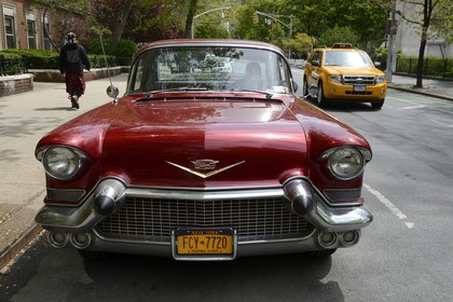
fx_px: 403
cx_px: 226
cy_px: 151
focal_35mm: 32
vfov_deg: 41.1
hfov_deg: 58.7
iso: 400
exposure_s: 1/320
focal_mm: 32
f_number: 11
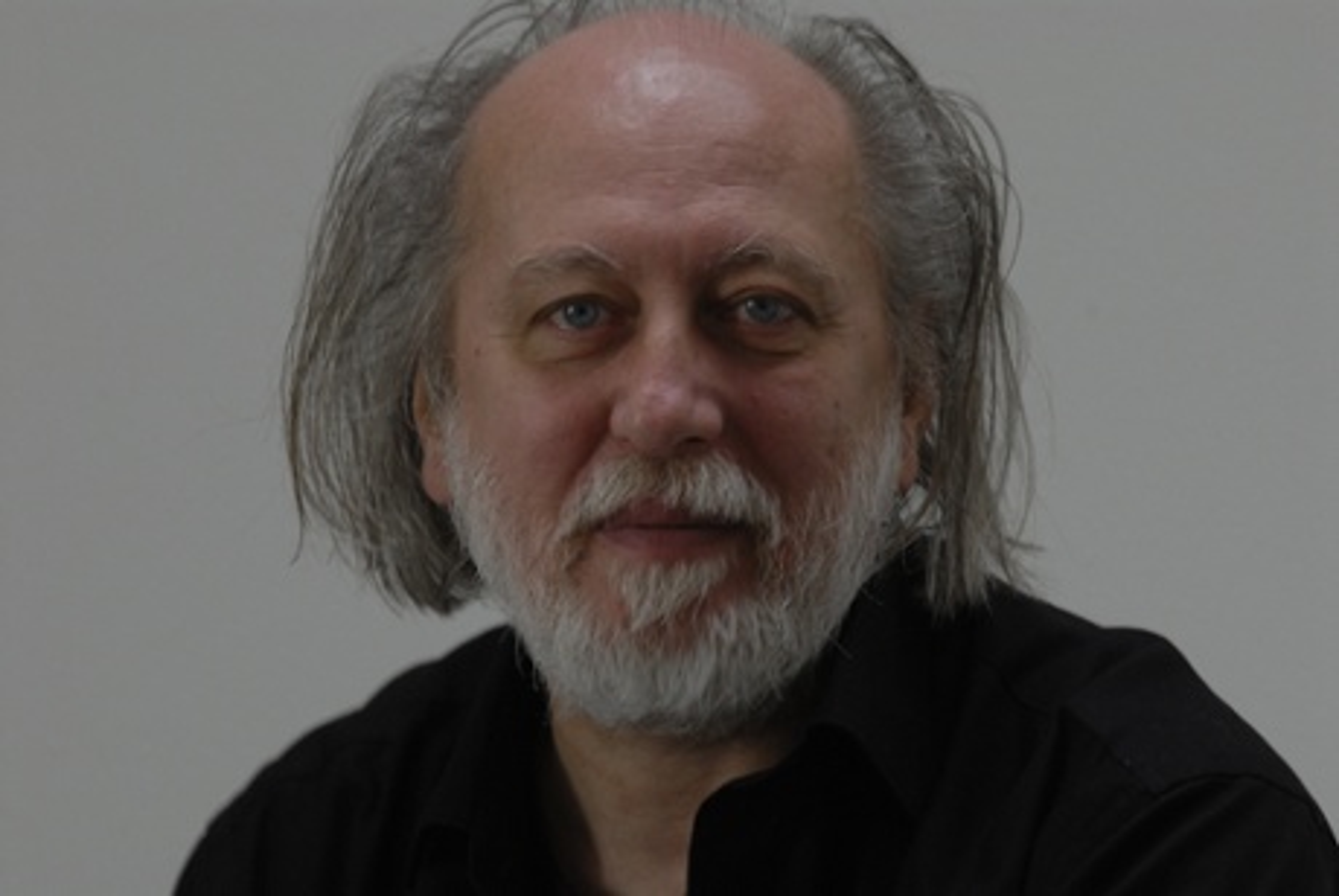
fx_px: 11172
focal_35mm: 300
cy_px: 448
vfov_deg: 4.6
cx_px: 670
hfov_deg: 6.9
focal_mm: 200
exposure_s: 1/15
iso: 400
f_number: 10
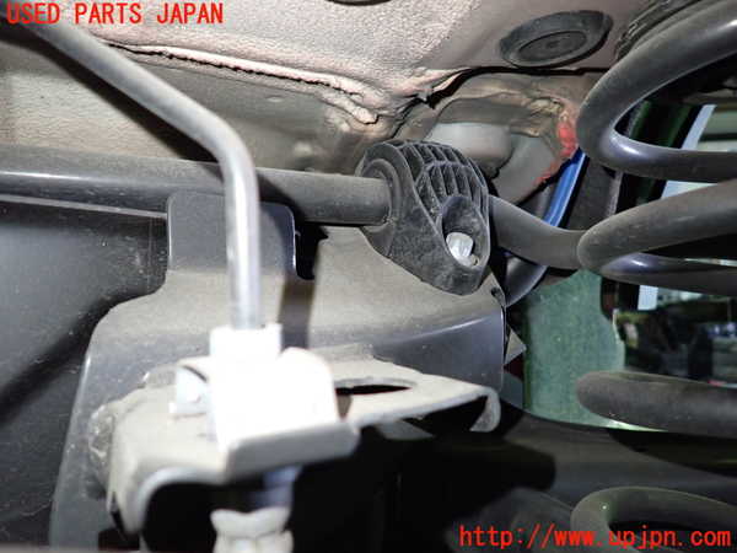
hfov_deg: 69.4
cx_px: 368
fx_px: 532
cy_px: 276
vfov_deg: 54.9
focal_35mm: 25
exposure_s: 1/30
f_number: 2
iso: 640
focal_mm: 4.5
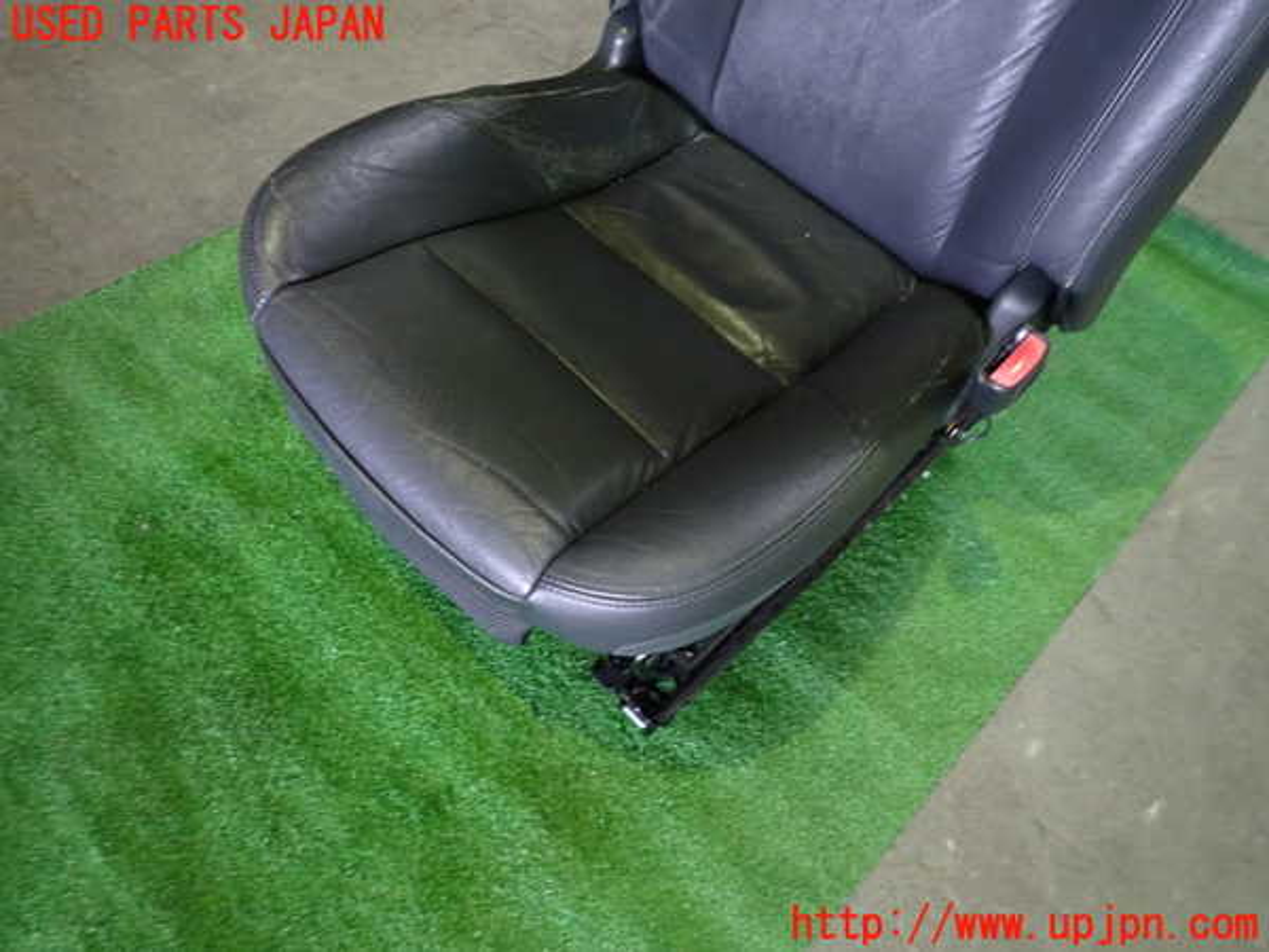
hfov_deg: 69.4
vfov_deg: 54.9
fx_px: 916
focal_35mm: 25
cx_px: 634
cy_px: 476
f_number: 2
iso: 640
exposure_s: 1/30
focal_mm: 4.5
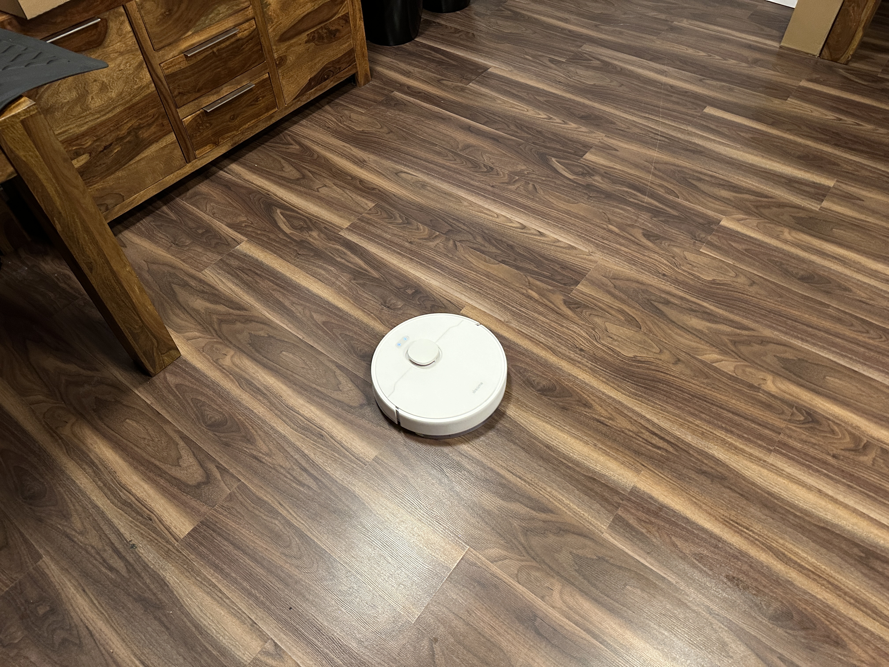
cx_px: 444
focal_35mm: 24
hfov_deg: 71.6
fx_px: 616
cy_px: 334
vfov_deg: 56.8
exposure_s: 1/50
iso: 250
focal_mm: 6.86
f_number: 1.78
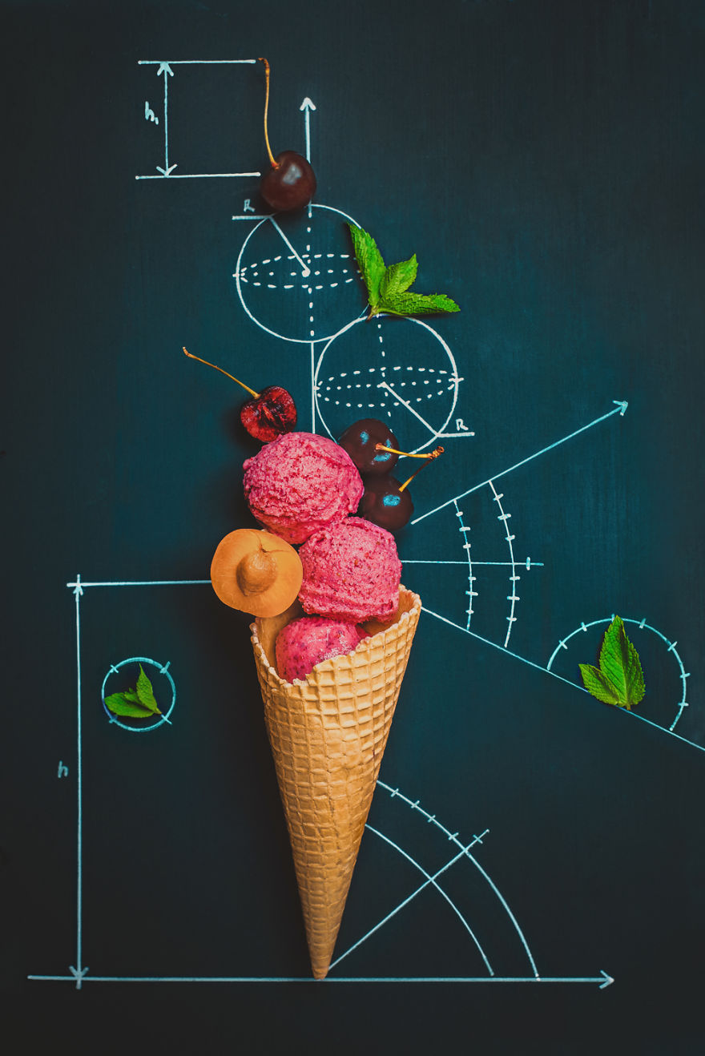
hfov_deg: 27.0
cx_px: 352
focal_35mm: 50
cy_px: 528
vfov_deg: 39.6
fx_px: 1467
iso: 200
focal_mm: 50
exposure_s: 1/100
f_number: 8
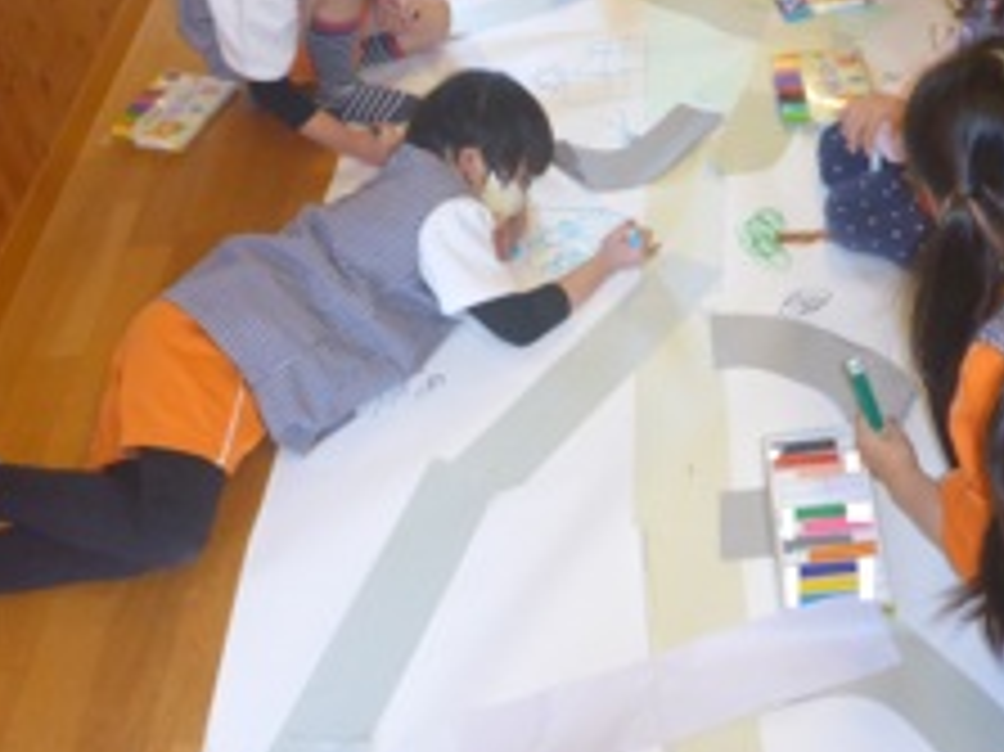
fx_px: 1275
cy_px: 189
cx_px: 698
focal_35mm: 44
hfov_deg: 42.2
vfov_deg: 32.2
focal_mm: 4.9
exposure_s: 1/60
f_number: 3.3
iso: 500
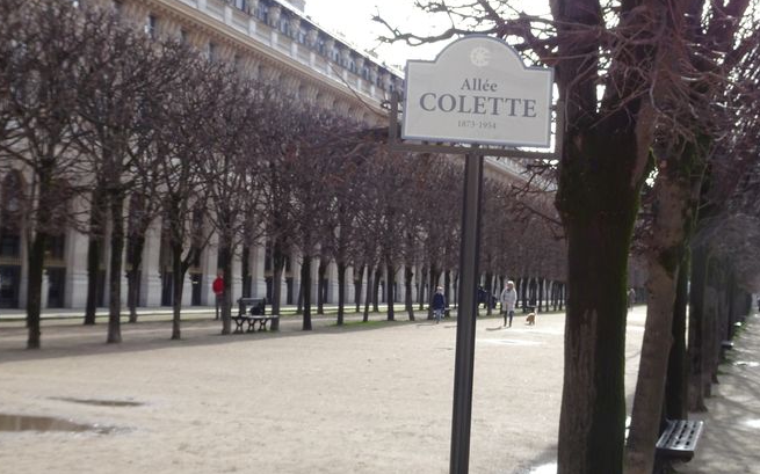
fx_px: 1180
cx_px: 356
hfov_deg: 35.7
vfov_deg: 22.6
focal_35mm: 57
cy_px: 150
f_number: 4.5
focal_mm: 7.58
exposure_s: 1/250
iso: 80
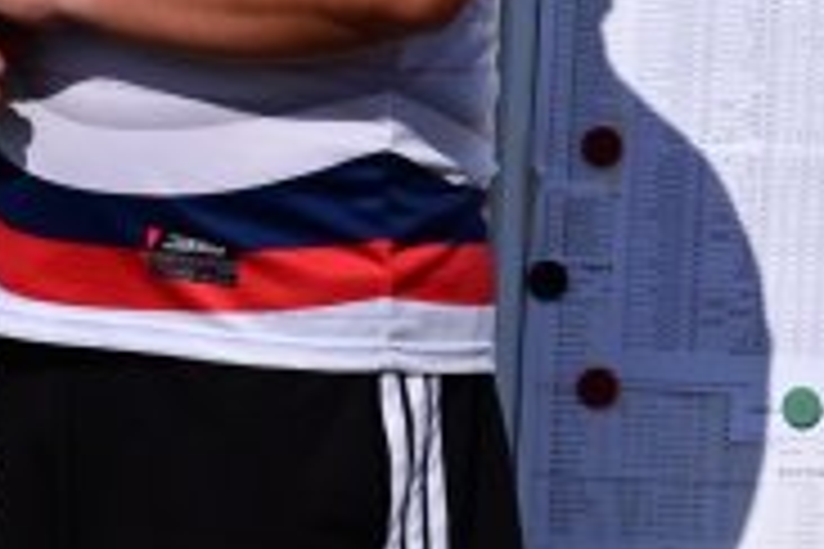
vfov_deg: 4.1
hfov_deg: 6.1
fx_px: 7667
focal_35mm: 335
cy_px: -166
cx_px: 230
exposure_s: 1/3200
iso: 800
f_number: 14
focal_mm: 82
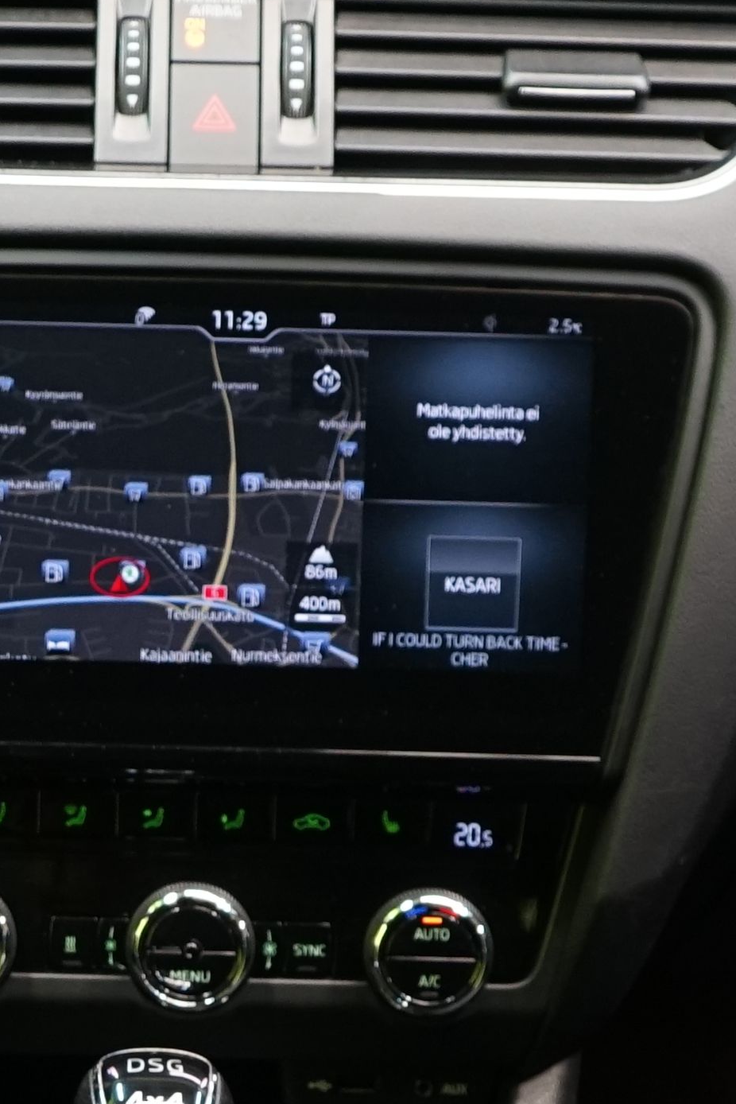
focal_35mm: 121
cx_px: 94
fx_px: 3709
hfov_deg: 11.3
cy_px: 1137
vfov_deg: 16.5
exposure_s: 1/30
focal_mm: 28
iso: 1000
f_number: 3.5
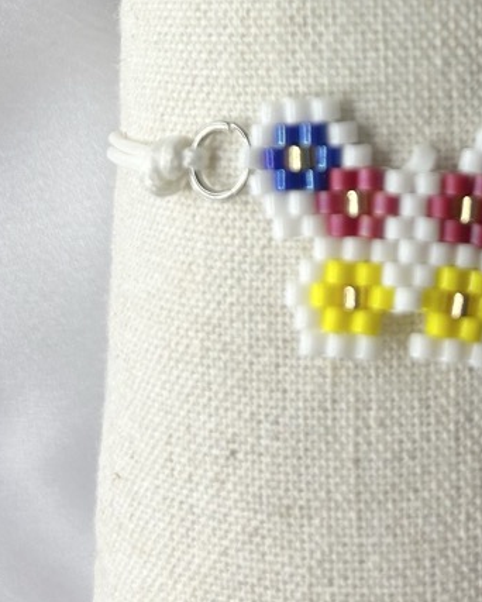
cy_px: -1
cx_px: 444
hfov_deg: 19.8
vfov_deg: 23.9
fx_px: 1354
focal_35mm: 76
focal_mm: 5.7
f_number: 1.5
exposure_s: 1/121
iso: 64
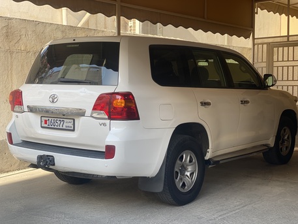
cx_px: 149
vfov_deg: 28.0
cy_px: 112
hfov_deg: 36.8
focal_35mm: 52
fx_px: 448
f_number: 2
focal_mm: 6
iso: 20
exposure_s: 1/294
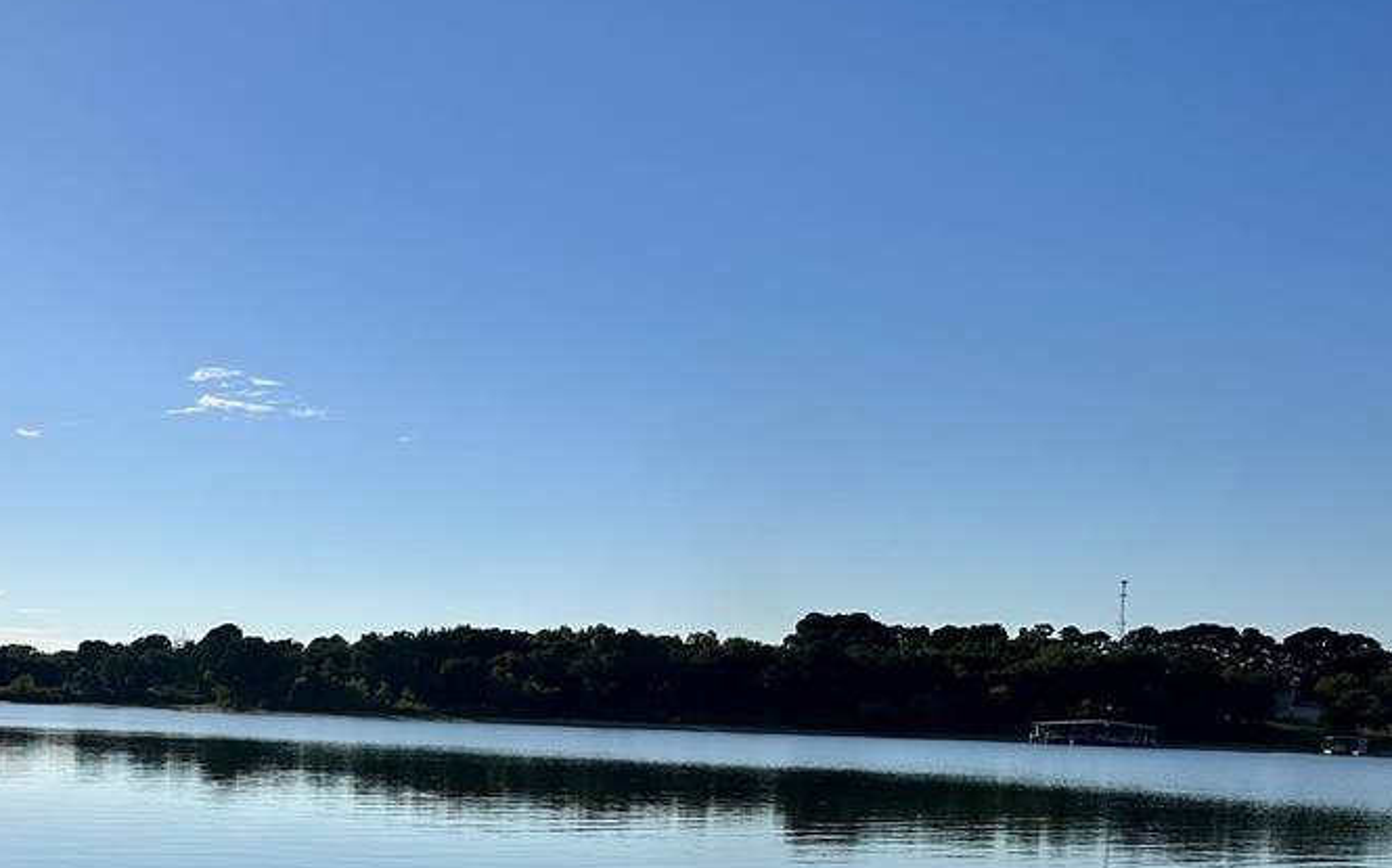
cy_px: 807
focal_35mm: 49
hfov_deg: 39.3
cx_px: 262
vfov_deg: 25.4
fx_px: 1858
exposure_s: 1/13699
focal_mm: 6.86
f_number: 1.78
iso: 80
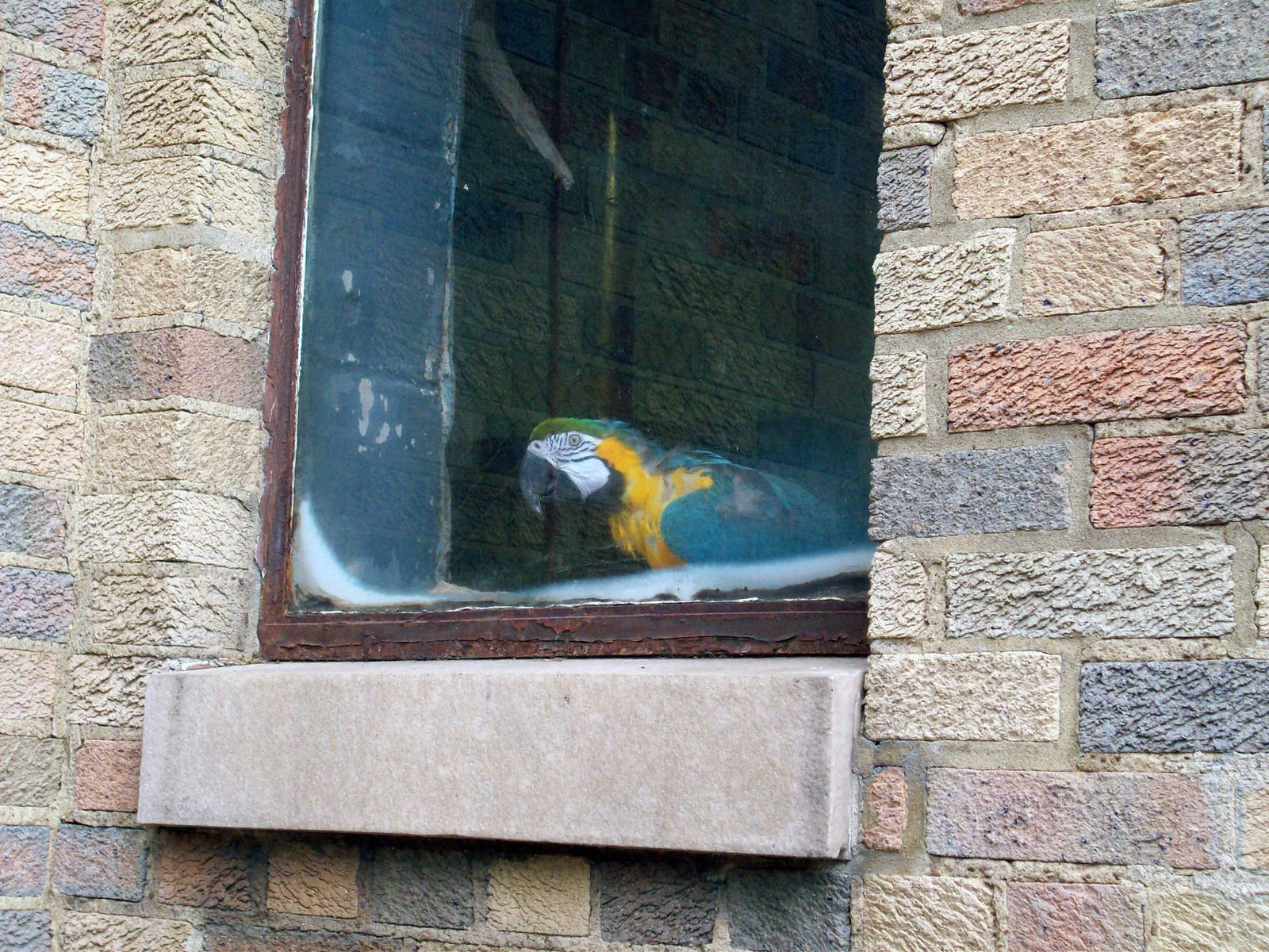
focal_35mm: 77
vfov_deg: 19.1
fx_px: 2823
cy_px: 476
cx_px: 634
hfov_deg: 25.3
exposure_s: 1/71.5
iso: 137
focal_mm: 12.8
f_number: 4.2
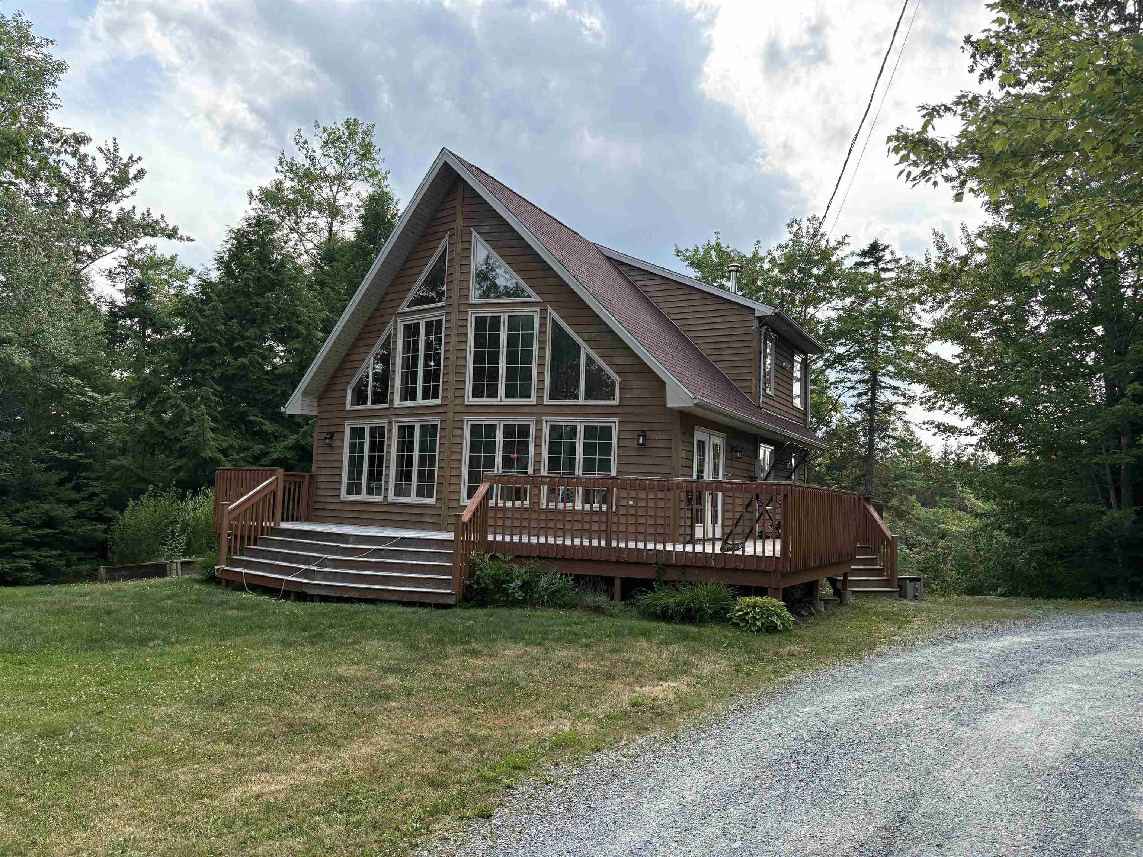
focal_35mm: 26
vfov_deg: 53.1
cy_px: 428
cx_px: 572
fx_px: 859
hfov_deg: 67.3
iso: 64
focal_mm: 5.96
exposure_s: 1/1901
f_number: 1.6
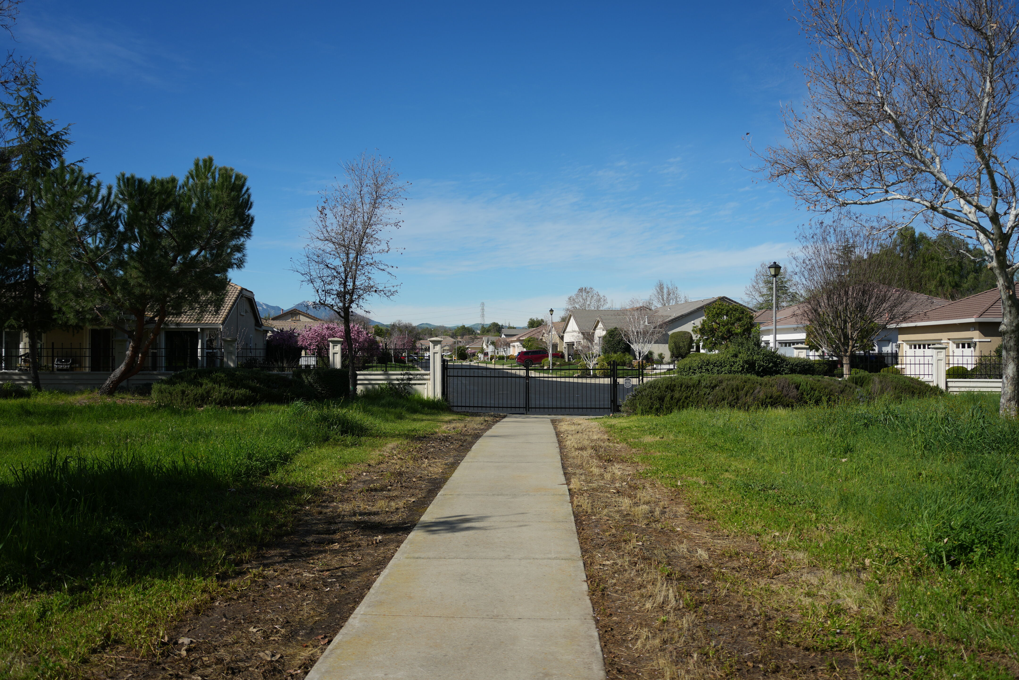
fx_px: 792
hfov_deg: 65.5
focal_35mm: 28
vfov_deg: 46.4
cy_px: 340
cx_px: 510
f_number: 5
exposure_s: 1/1000
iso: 100
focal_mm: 28
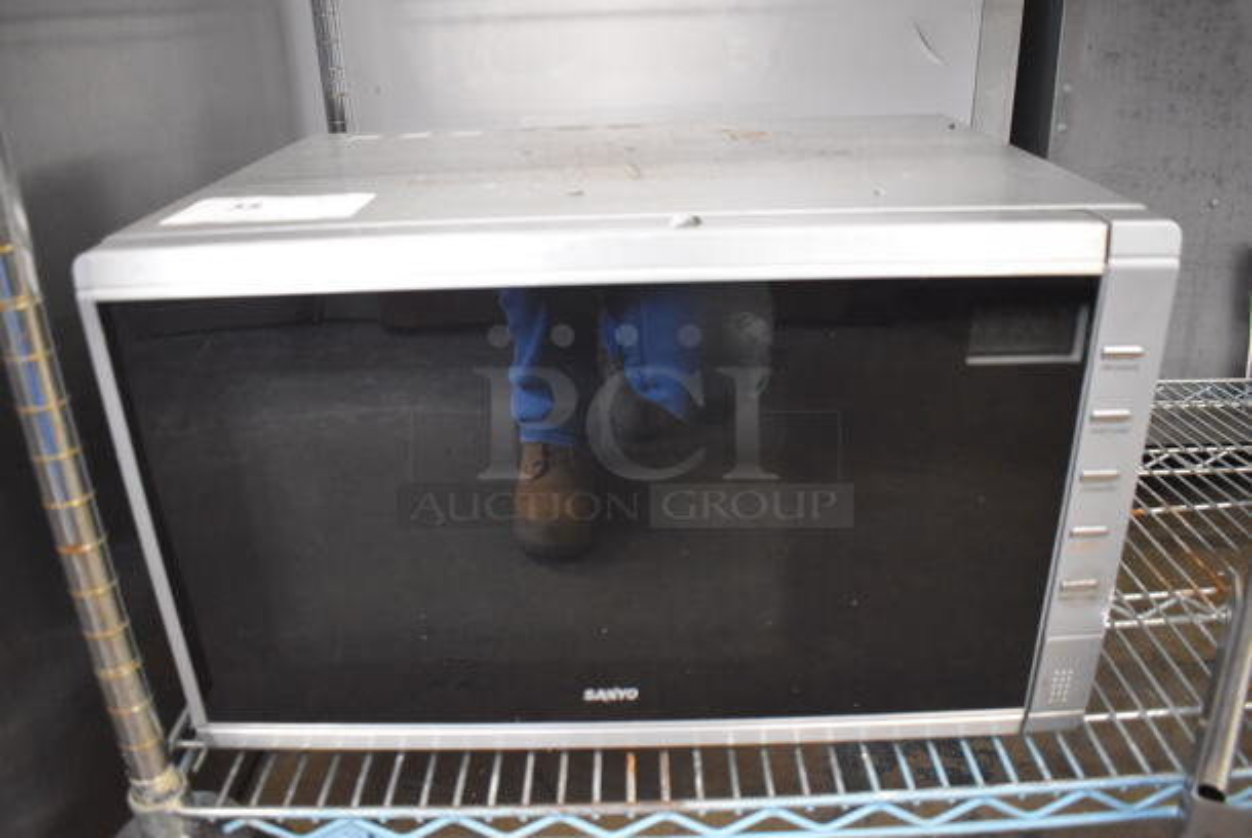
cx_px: 626
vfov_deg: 48.0
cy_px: 419
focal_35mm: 27
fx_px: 940
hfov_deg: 67.3
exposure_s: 1/125
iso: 4500
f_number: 3.5
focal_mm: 18
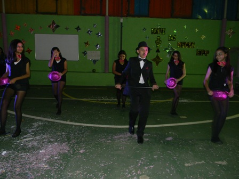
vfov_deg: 49.7
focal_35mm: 28
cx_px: 120
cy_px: 90
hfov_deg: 63.4
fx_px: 193
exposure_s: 1/26
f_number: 3.5
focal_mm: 5
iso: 200
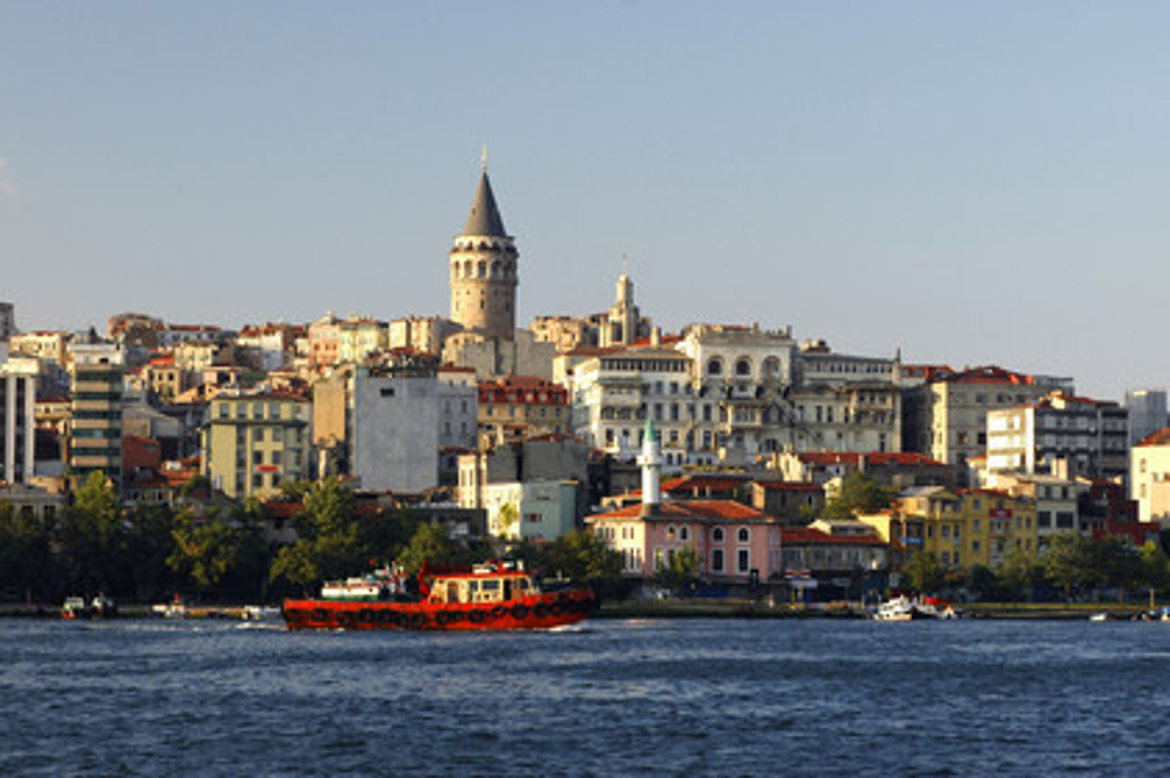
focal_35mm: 93
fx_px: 3020
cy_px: 389
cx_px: 585
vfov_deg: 14.7
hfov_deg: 21.9
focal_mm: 62
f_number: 5.6
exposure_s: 1/100
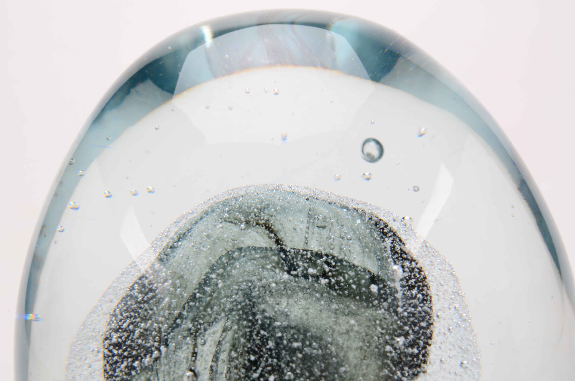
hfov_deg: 29.9
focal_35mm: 68
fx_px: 1076
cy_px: 190
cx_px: 288
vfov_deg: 20.1
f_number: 25
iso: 100
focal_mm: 45
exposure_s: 1/160
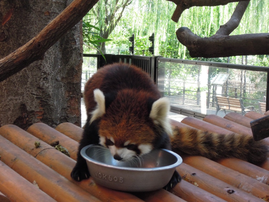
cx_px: 134
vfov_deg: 14.8
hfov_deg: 19.6
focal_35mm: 100
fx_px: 777
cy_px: 101
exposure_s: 1/80
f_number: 5.5
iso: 400
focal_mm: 17.9
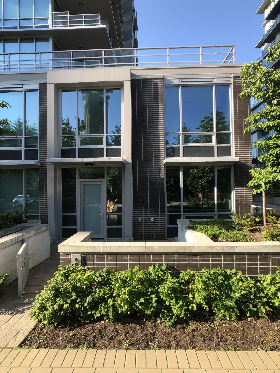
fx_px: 302
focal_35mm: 28
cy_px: 186
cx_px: 140
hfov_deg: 49.7
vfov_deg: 63.4
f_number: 1.8
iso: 20
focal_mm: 4
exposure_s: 1/392
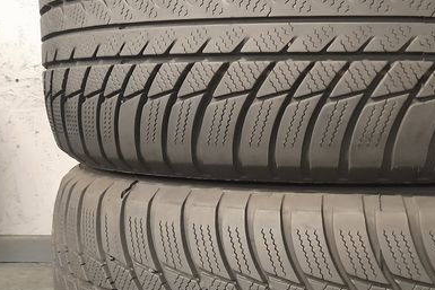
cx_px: 348
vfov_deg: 25.0
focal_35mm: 54
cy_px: 175
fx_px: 653
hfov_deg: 35.7
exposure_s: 1/20
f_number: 2
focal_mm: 4.6
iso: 1000
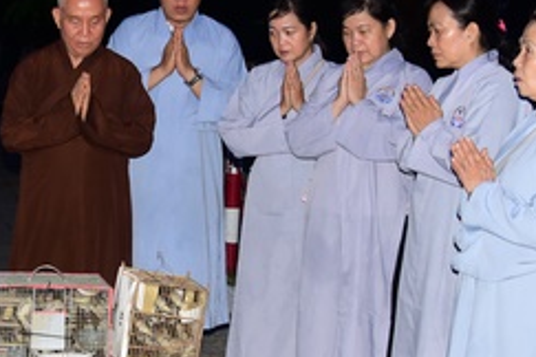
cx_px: 62
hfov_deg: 23.9
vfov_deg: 16.5
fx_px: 1236
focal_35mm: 83
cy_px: 172
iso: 1250
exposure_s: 1/80
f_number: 4.5
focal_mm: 31
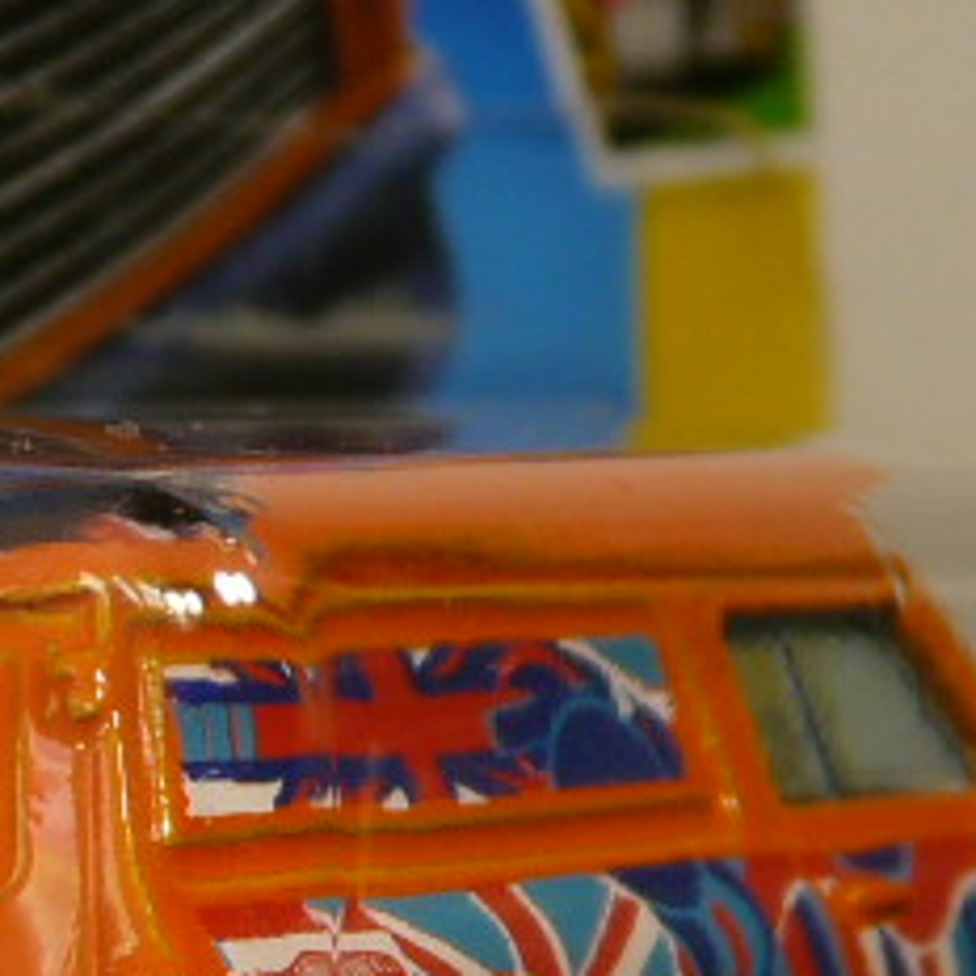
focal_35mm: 275
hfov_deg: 6.4
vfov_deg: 6.4
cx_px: 307
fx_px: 8772
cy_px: 833
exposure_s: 1/100
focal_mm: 11.7
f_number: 3.6
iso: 100
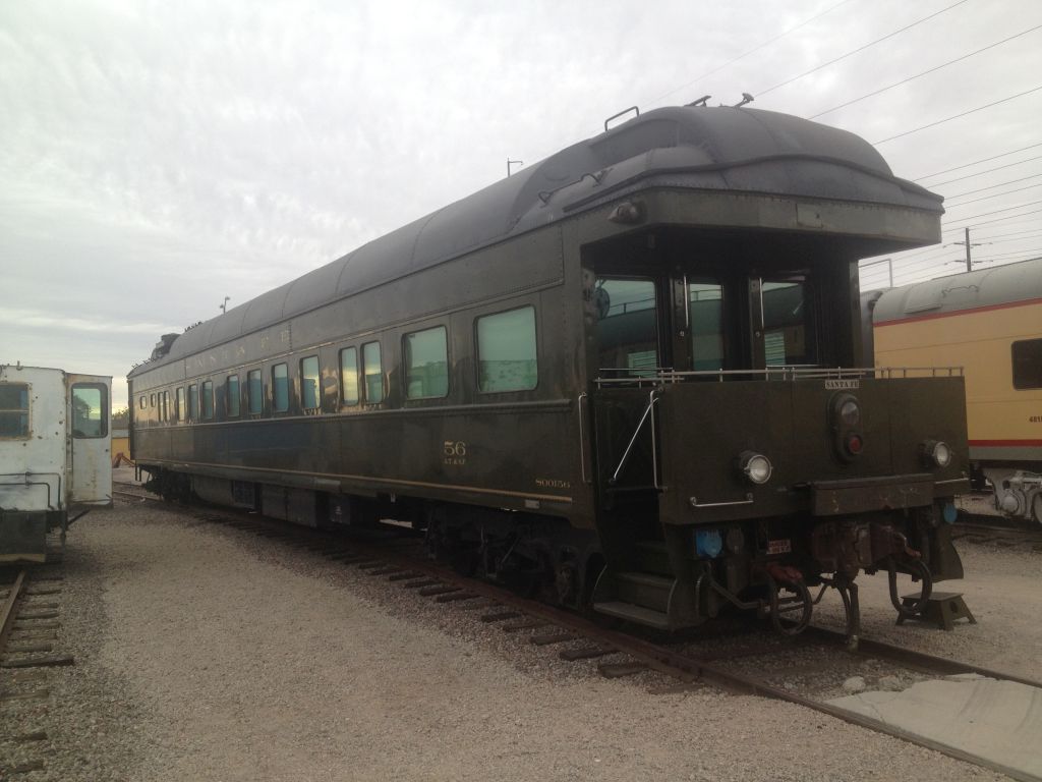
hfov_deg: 52.6
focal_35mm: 35
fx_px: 1054
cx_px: 521
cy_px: 391
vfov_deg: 40.7
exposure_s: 1/345
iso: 50
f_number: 2.4
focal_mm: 4.28
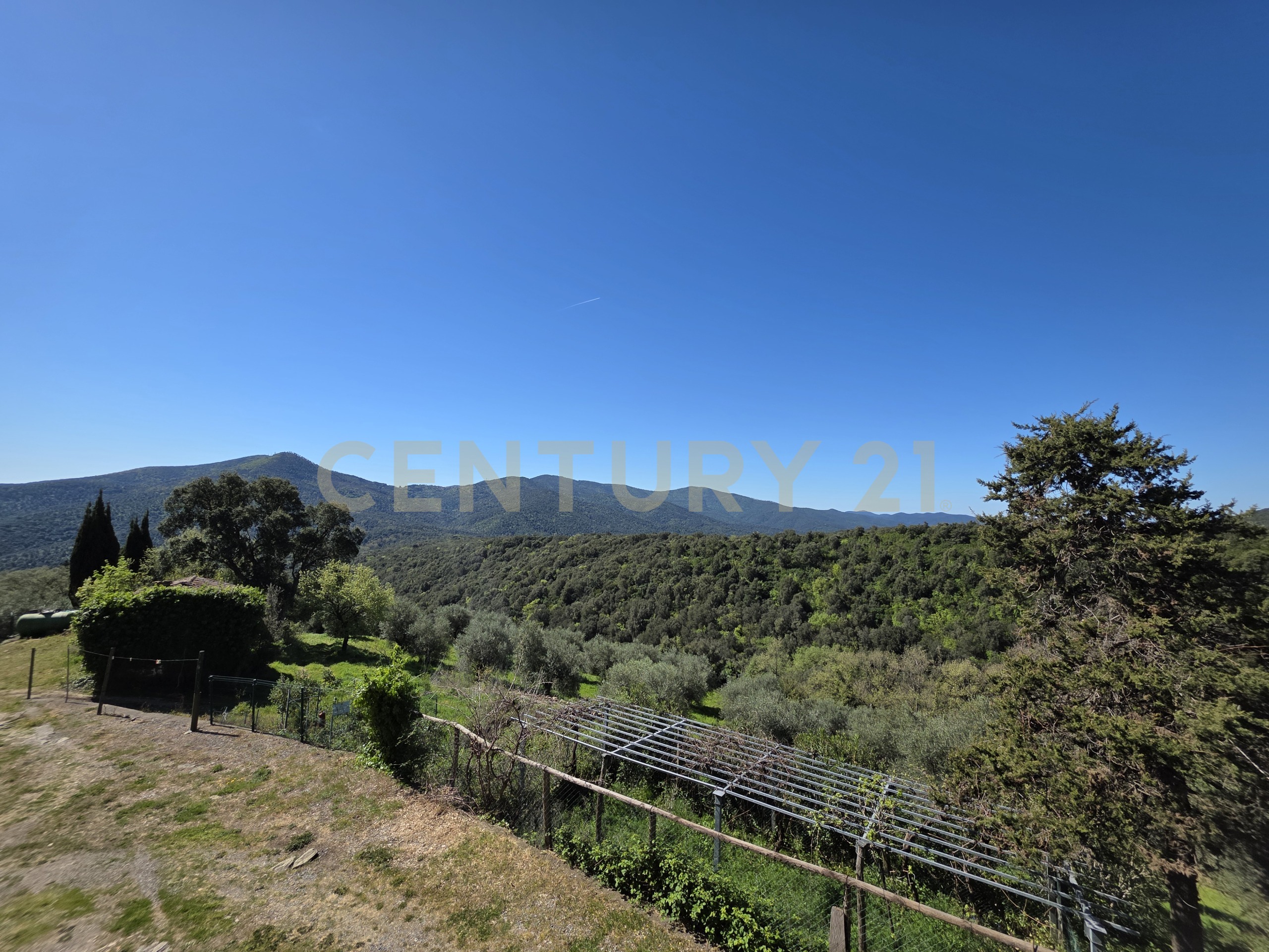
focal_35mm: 13
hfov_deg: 106.2
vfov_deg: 89.9
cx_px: 634
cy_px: 476
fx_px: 477
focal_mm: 2.2
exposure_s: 1/2404
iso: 40
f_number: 1.9
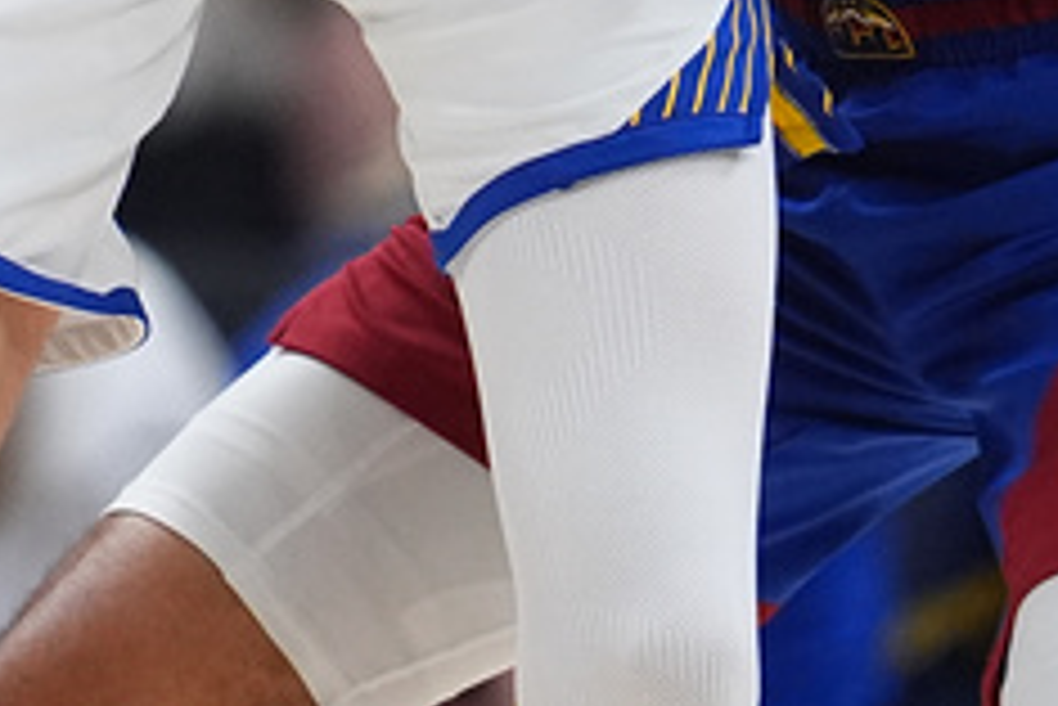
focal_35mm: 1742
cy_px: -823
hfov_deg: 1.2
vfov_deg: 0.8
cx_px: -86
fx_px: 51225
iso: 5000
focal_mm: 400
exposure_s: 1/2000
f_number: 3.2
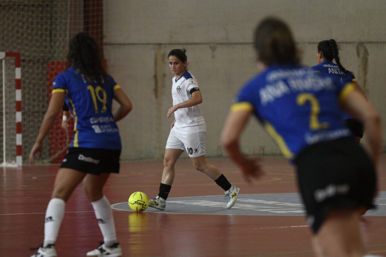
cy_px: 128
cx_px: 193
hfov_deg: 9.5
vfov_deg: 6.3
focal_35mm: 218
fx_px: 2331
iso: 4000
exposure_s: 1/1000
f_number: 2.8
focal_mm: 145
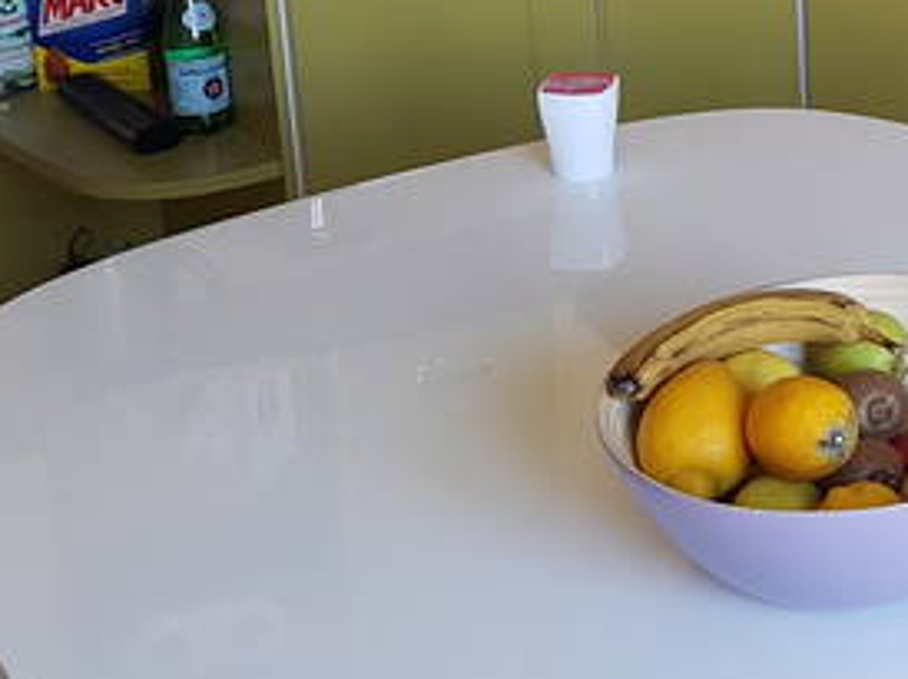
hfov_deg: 22.8
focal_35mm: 75
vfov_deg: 18.6
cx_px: 1223
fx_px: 1966
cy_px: -119
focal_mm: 4.2
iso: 64
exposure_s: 1/50
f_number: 1.7
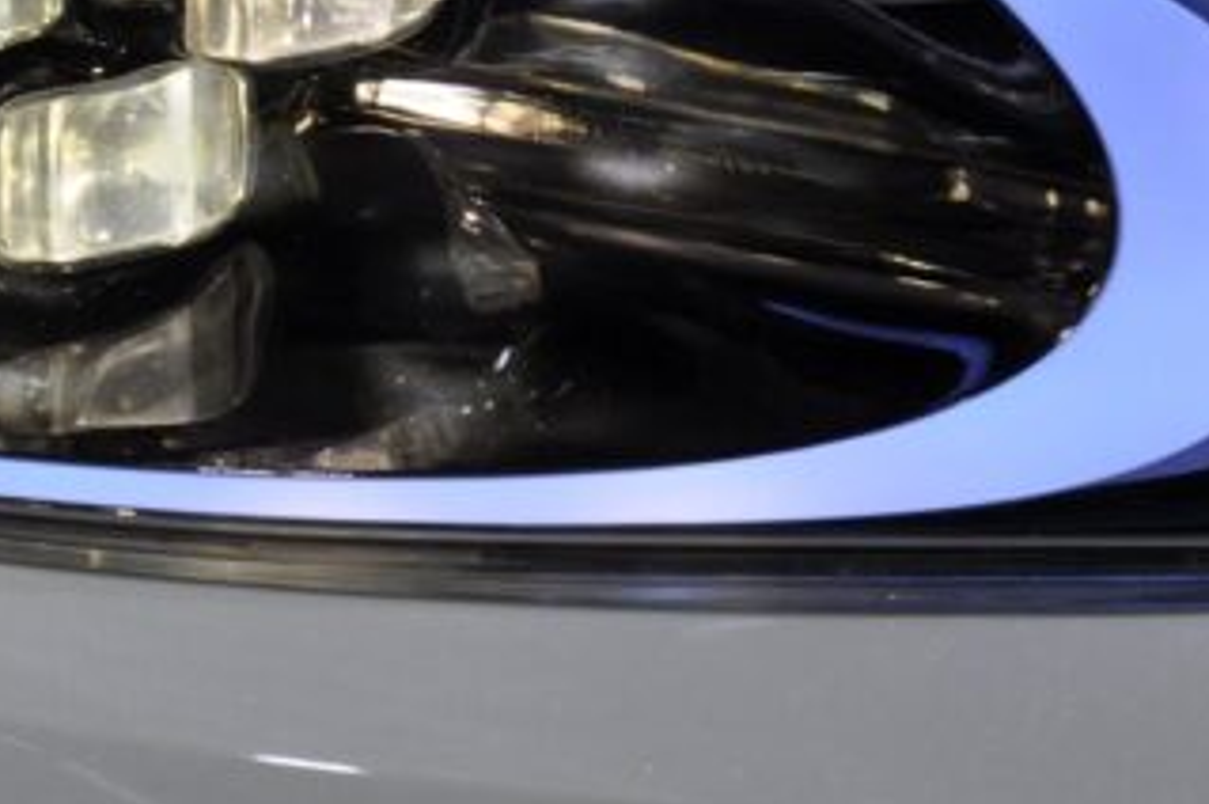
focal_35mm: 395
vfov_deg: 3.5
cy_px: -61
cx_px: -106
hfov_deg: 5.2
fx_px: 13260
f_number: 7.1
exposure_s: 1/200
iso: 200
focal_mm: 105
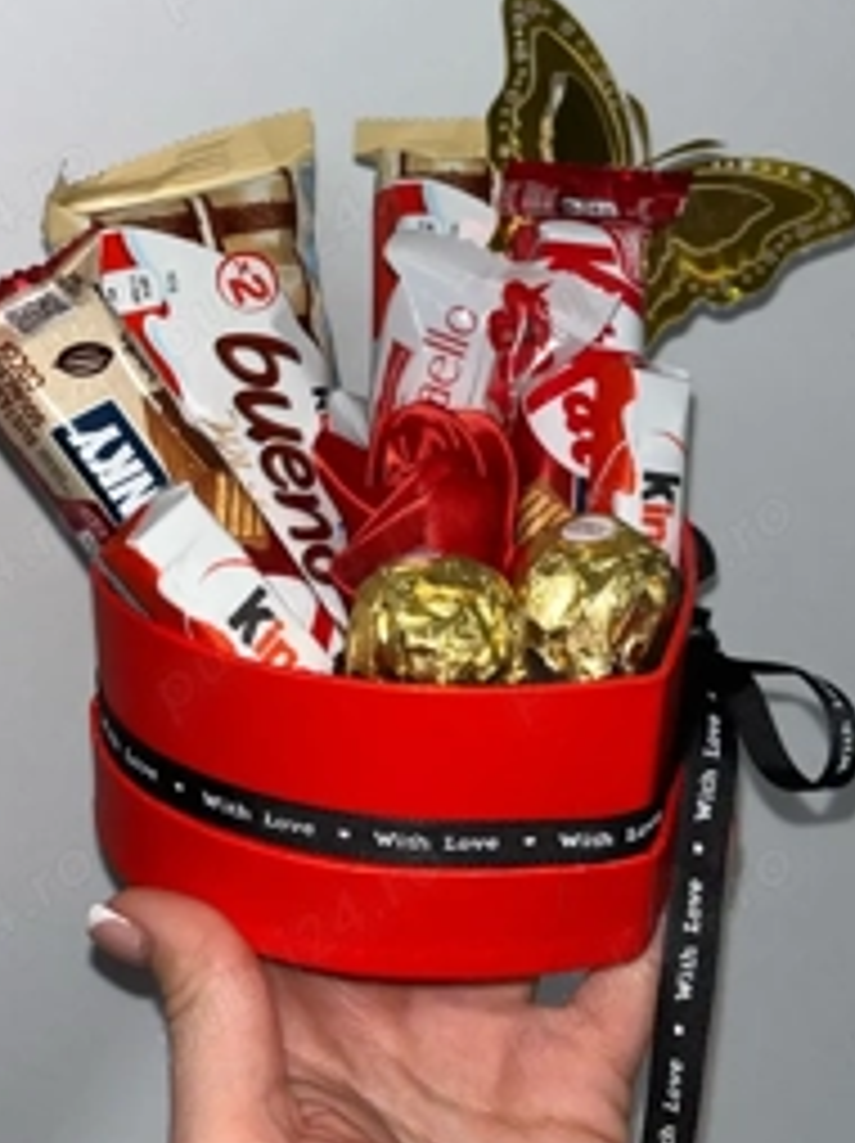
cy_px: 306
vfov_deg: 44.5
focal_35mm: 41
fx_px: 1353
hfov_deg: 35.1
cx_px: 387
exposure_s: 1/67
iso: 32
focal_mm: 5.1
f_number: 1.6
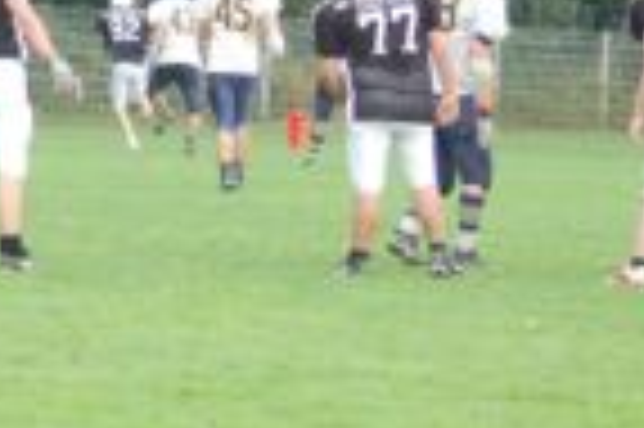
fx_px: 5950
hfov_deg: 6.2
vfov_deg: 4.1
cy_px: -5
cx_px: 11
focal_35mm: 333
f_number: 4
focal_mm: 70
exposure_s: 1/500
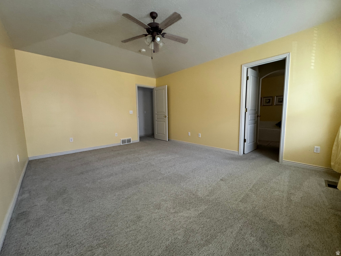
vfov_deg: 85.7
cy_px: 128
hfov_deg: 102.1
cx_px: 170
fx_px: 138
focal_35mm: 14
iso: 400
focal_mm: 2.22
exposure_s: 1/60
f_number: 2.2
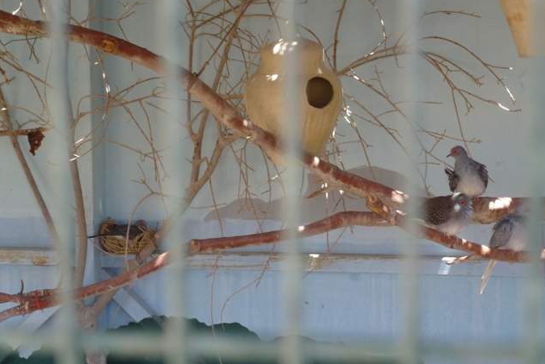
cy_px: 184
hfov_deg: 25.4
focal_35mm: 80
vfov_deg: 17.1
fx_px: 1212
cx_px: 274
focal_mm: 13.6
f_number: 4.7
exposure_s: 1/80
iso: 200
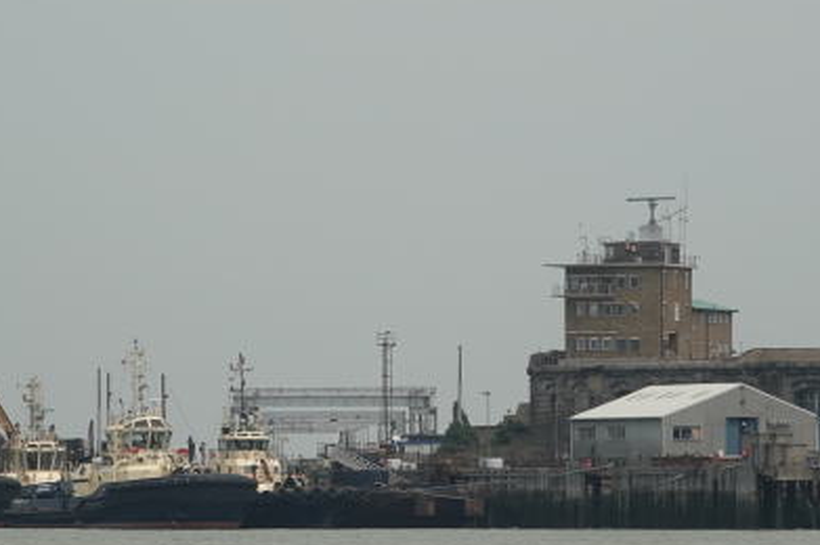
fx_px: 7192
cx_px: 384
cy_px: 290
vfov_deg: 4.3
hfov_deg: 6.5
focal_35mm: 316
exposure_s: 1/1000
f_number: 5.6
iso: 100
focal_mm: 64.84
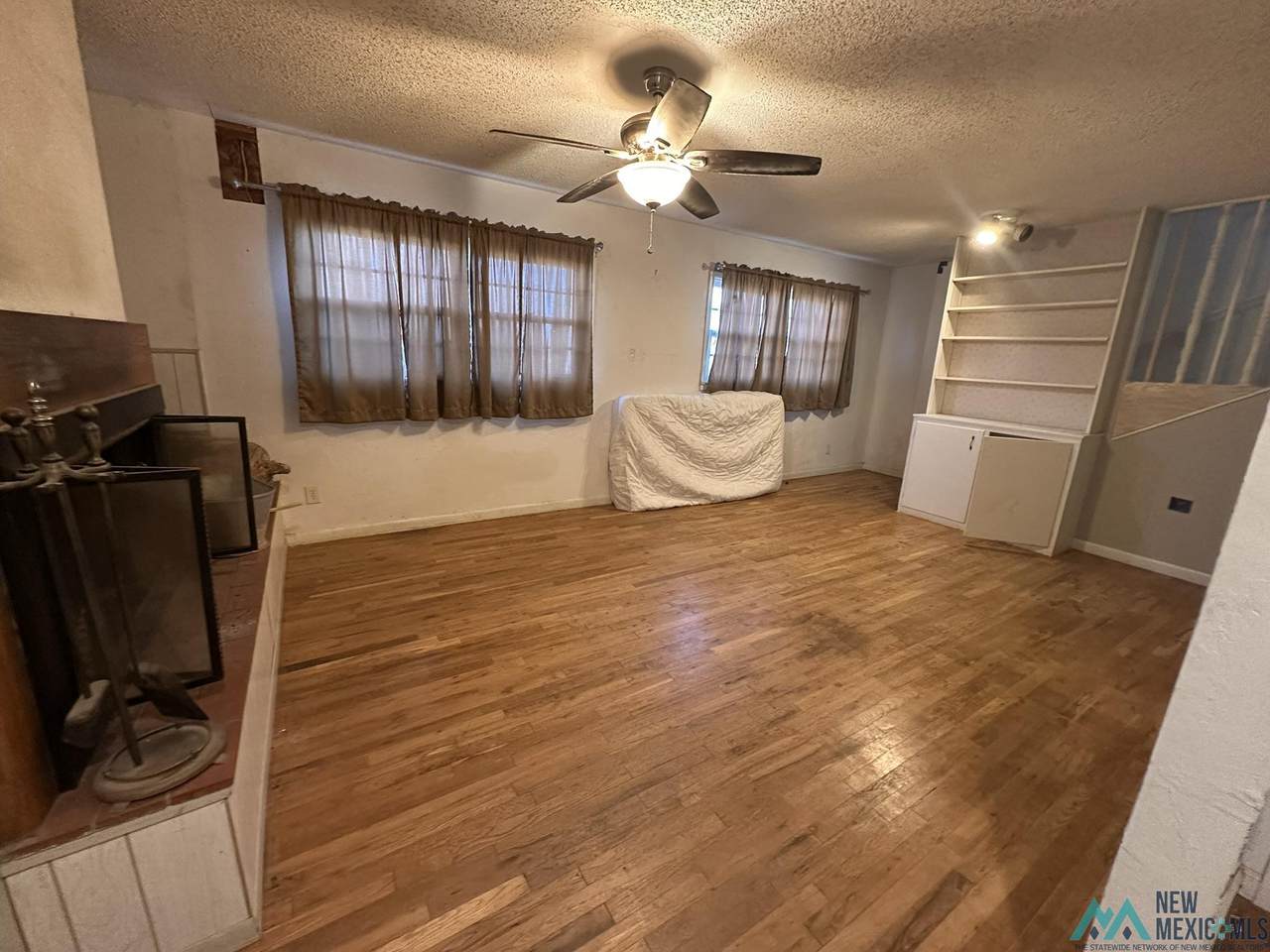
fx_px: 514
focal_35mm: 14
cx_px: 635
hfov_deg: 102.1
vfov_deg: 85.7
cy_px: 476
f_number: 2.2
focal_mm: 2.22
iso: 640
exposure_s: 1/60
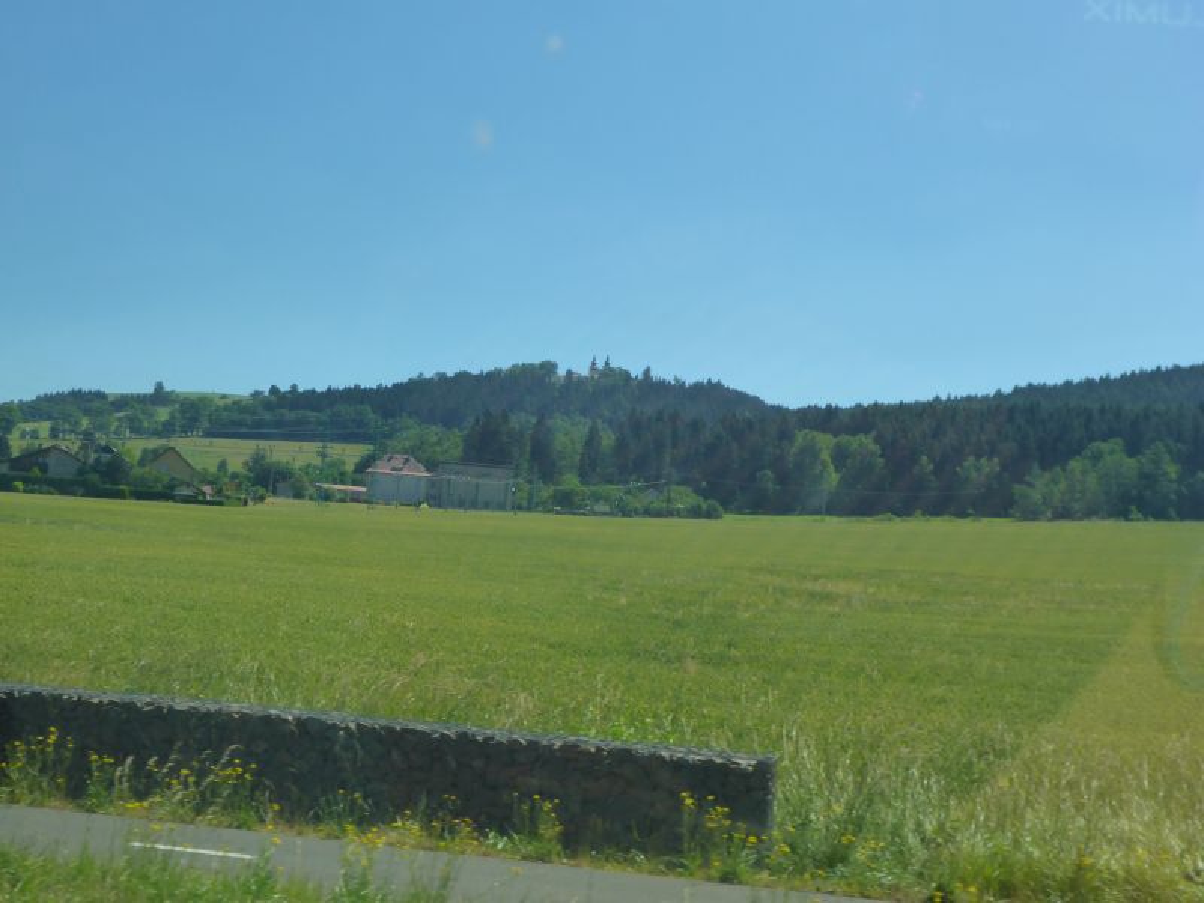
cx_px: 602
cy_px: 452
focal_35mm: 45
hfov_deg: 42.1
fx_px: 1565
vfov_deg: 32.2
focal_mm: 7.8
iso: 160
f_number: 4.3
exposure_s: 1/640
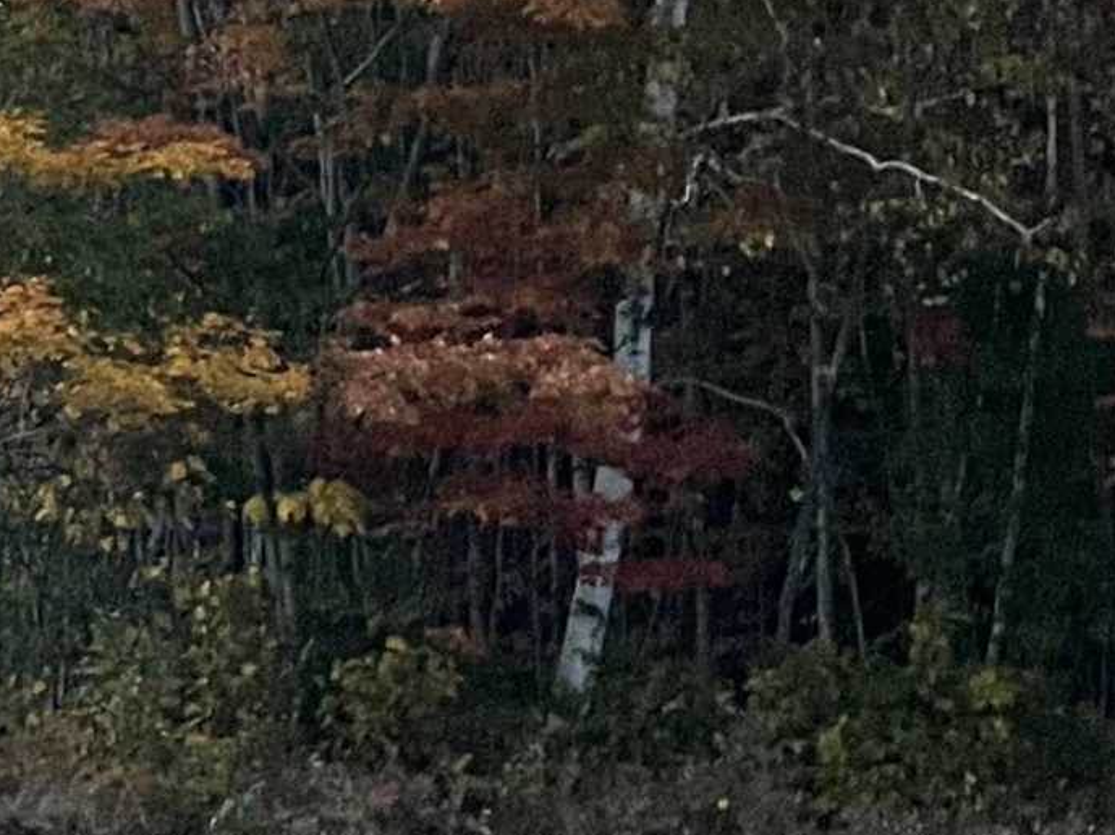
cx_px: -1104
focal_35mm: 116
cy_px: 251
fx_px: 3734
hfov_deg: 14.3
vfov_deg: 12.7
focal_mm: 5.1
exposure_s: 1/35
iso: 500
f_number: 1.6
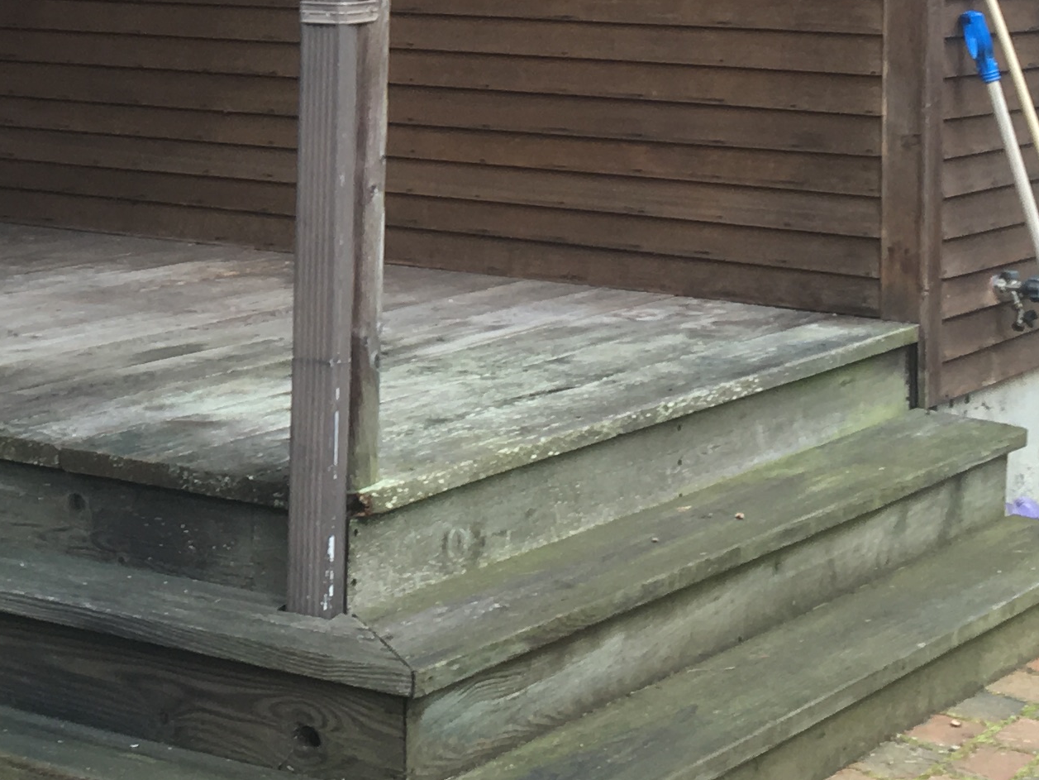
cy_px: -156
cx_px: -57
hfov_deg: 20.3
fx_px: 2792
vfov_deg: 15.3
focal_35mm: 93
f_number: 2.2
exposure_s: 1/120
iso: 25
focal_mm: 4.15
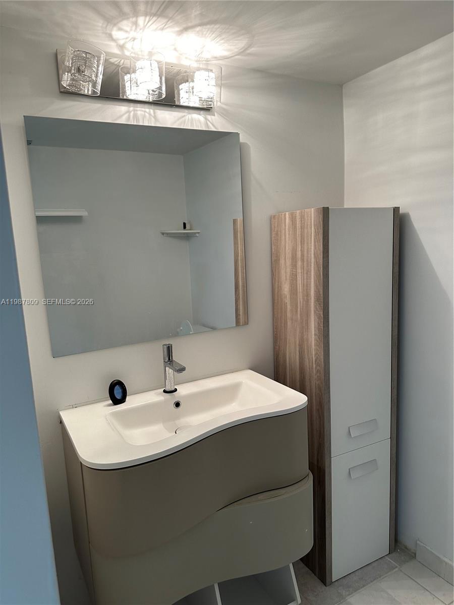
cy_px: 302
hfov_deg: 56.8
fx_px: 420
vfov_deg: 71.6
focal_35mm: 24
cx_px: 227
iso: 160
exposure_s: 1/120
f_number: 1.78
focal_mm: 6.86
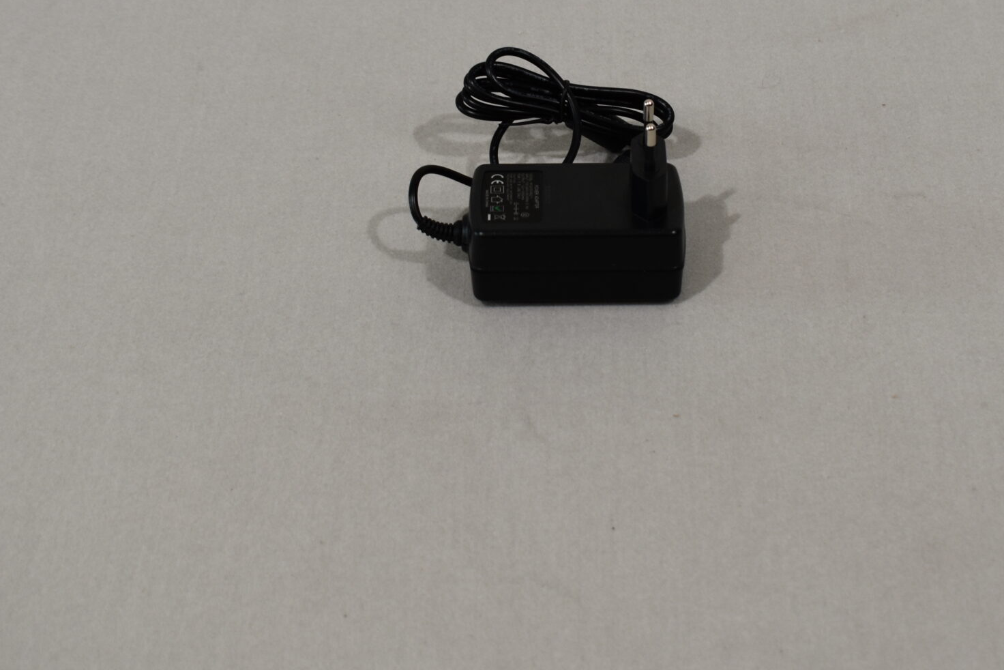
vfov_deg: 16.8
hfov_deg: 25.0
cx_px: 628
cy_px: 183
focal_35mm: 81
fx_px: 2256
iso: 320
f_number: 5.6
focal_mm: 31
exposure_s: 1/125
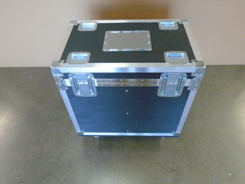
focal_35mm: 26
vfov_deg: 53.1
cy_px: 92
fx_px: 184
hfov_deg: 67.3
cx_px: 122
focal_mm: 4.6
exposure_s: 1/30
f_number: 3.2
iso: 800
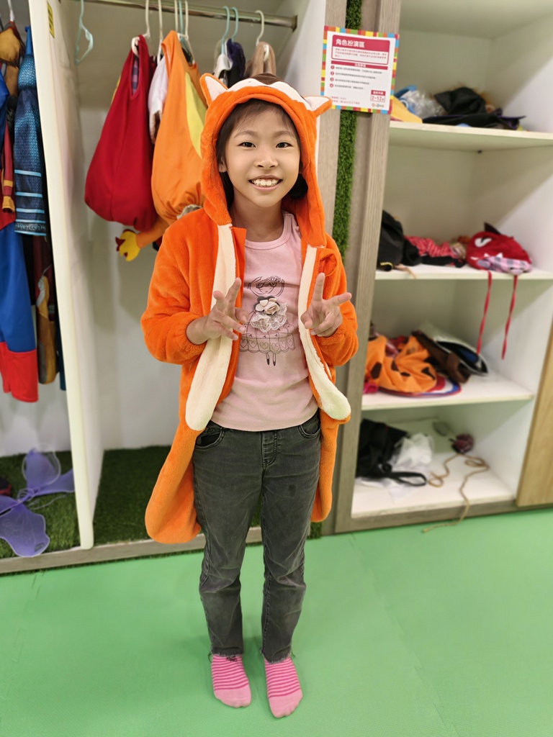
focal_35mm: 23
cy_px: 368
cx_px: 276
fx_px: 490
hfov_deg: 58.9
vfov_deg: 73.9
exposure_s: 1/60
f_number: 2.8
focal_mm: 6.54
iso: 243
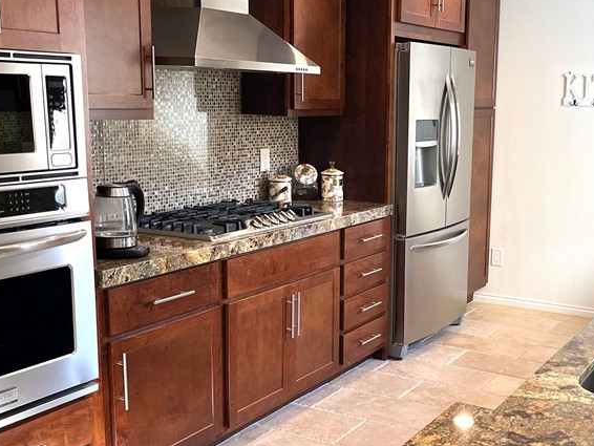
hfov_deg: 40.0
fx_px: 807
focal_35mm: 47
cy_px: 246
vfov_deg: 30.9
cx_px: 390
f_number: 1.6
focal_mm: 5.1
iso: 80
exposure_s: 1/120
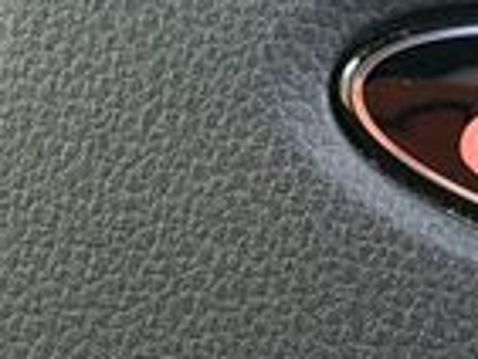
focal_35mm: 218
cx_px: -122
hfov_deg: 8.9
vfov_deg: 6.7
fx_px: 3013
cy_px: -146
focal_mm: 6.76
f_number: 1.78
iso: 200
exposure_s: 1/221
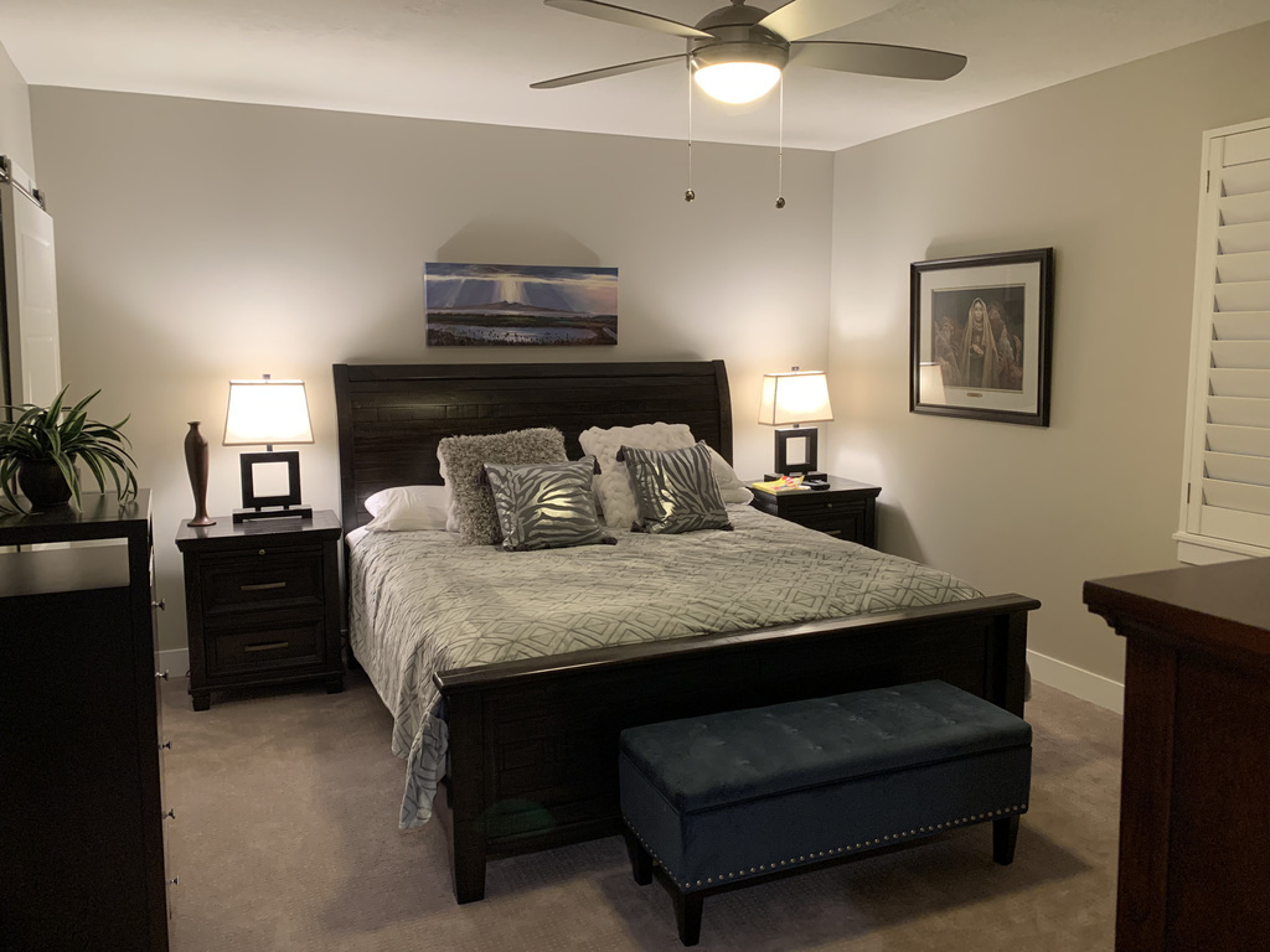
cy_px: 476
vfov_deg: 53.1
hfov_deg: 67.3
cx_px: 635
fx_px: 954
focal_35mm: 26
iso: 250
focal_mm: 4.25
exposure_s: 1/60
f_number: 1.8
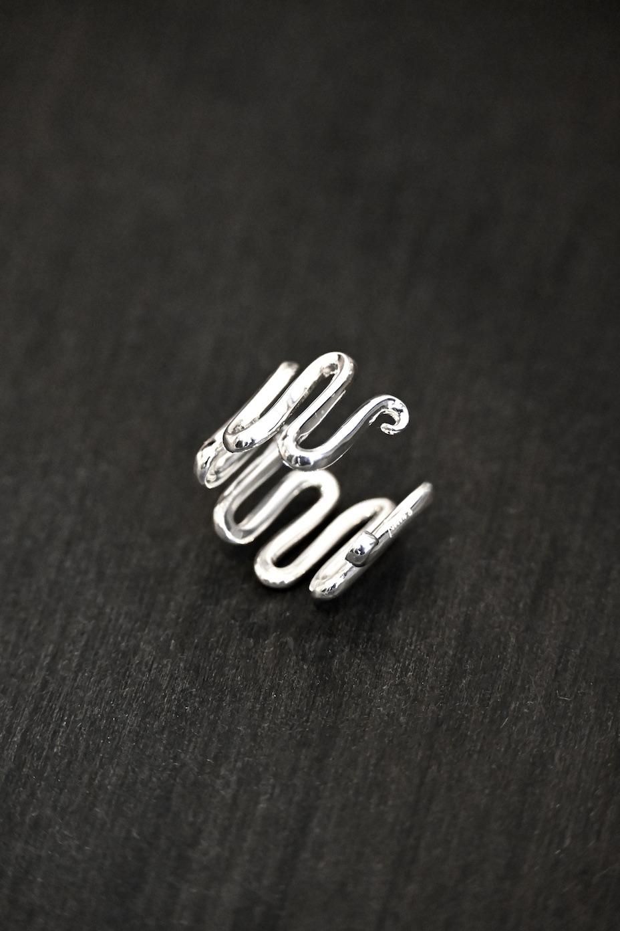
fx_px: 6393
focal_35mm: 248
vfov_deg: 8.3
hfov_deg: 5.6
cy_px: 466
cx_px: 310
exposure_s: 1/250
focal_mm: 165
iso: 16000
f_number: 5.6
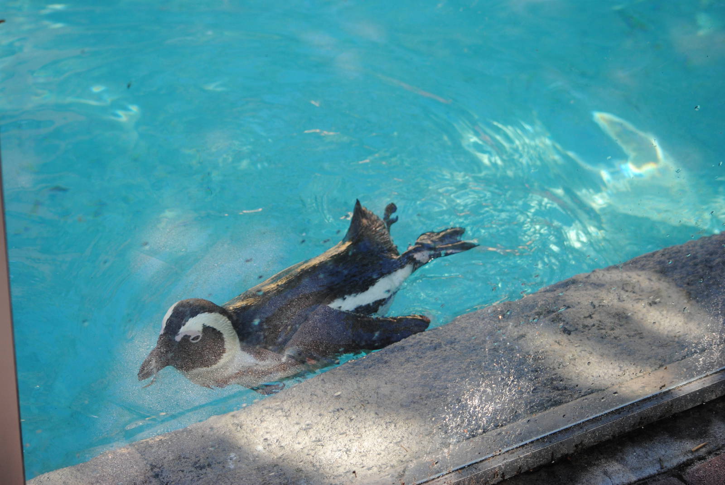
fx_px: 1754
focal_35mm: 87
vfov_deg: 15.8
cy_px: 242
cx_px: 362
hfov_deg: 23.4
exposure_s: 1/320
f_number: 4.5
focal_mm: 58
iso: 200
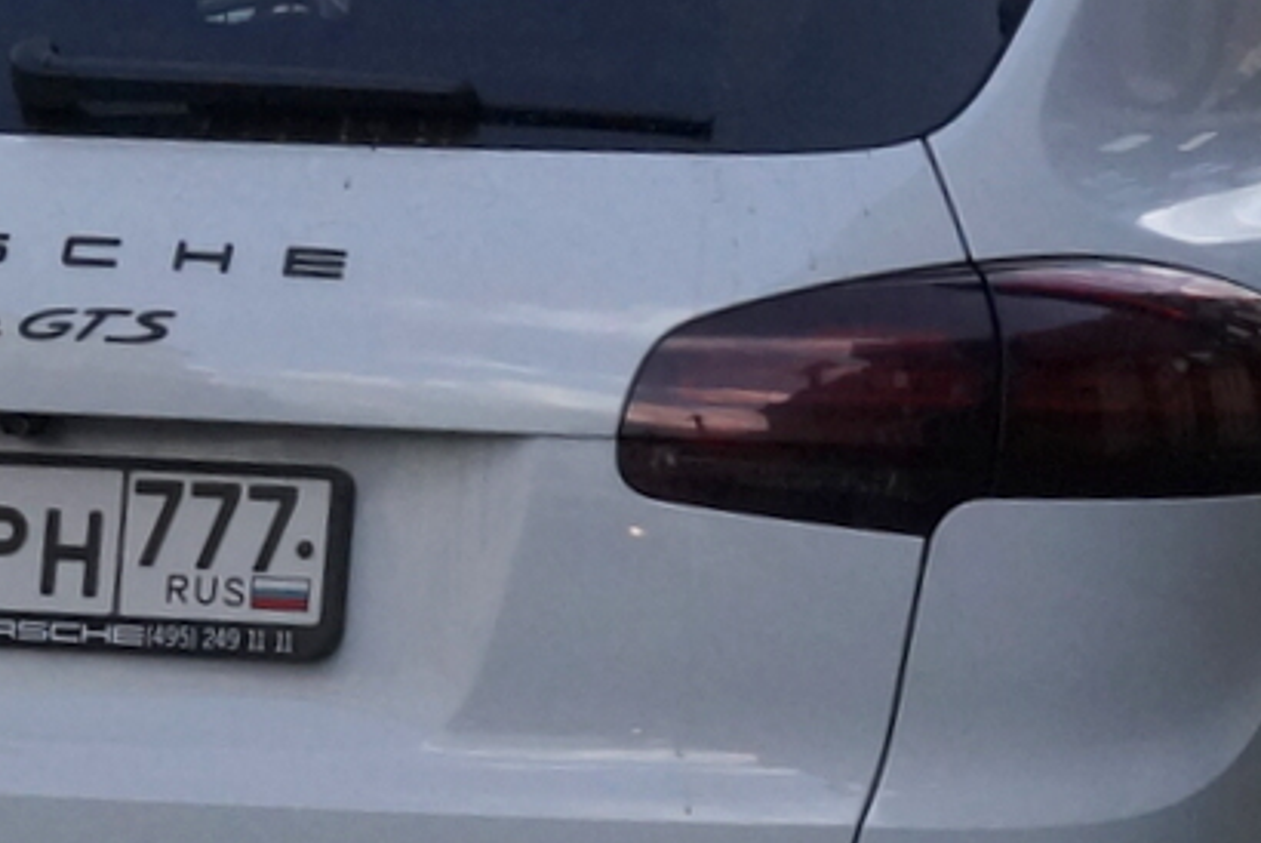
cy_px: 555
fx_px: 6835
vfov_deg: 7.1
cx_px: 738
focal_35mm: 195
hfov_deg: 10.5
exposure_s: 1/1000
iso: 800
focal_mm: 50
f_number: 6.3
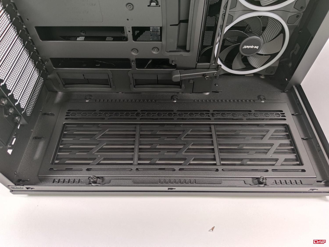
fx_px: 228
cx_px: 164
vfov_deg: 56.8
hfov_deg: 71.6
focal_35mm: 24
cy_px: 124
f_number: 1.85
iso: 532
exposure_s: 1/17
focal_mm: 6.78
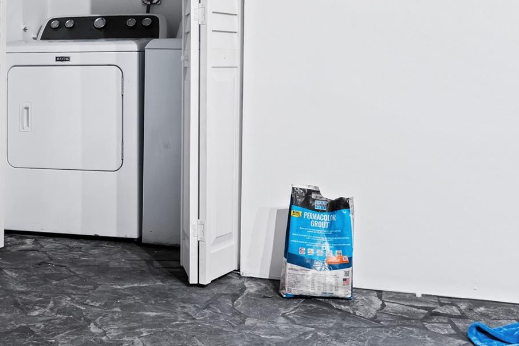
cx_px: 109
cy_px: 81
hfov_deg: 36.4
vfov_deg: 25.2
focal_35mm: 53
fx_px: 764
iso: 1600
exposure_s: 1
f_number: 8
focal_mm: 20
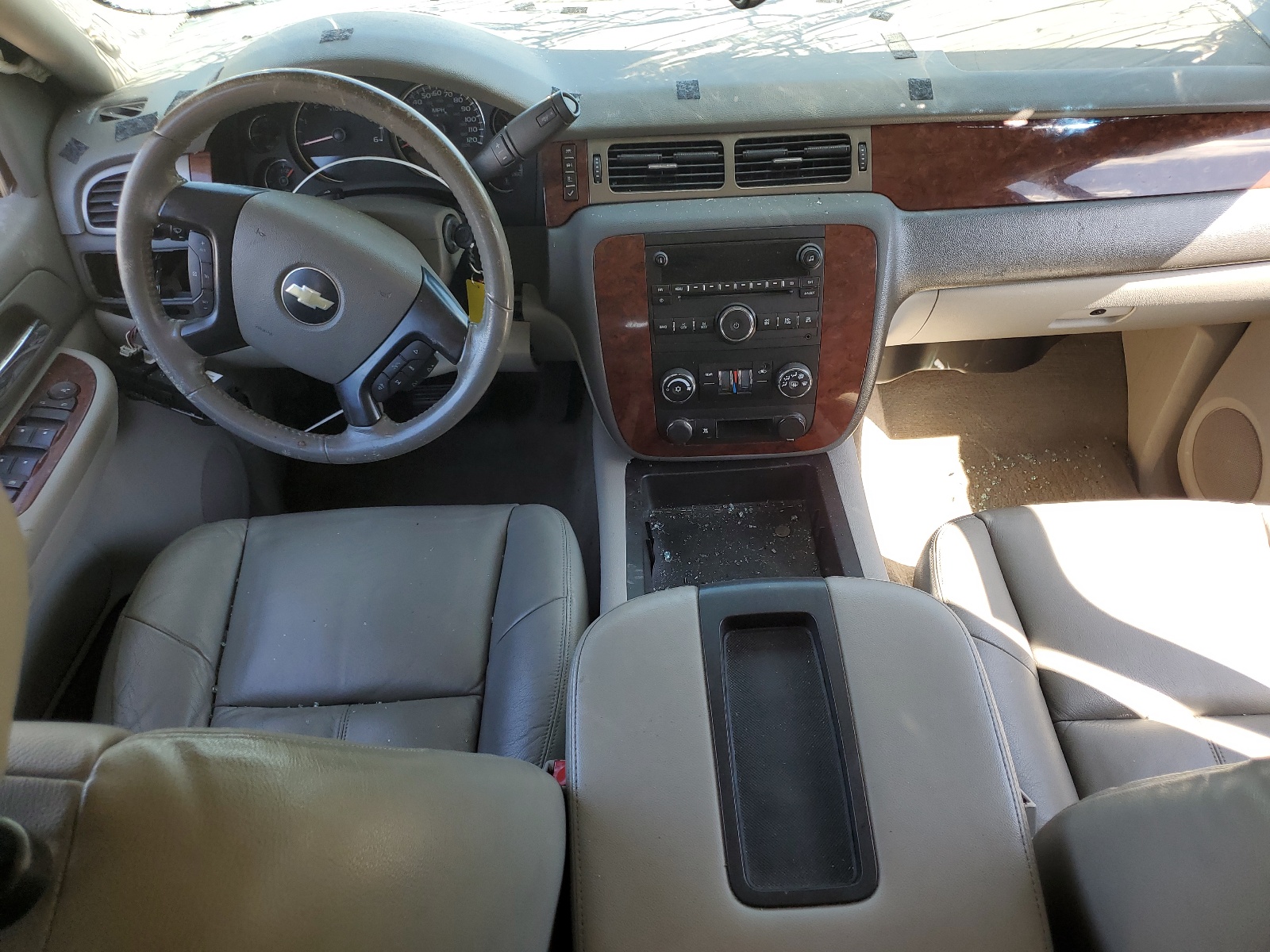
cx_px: 635
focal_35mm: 26
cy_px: 476
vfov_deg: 53.1
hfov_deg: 67.3
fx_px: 954
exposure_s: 1/270
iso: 50
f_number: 1.5
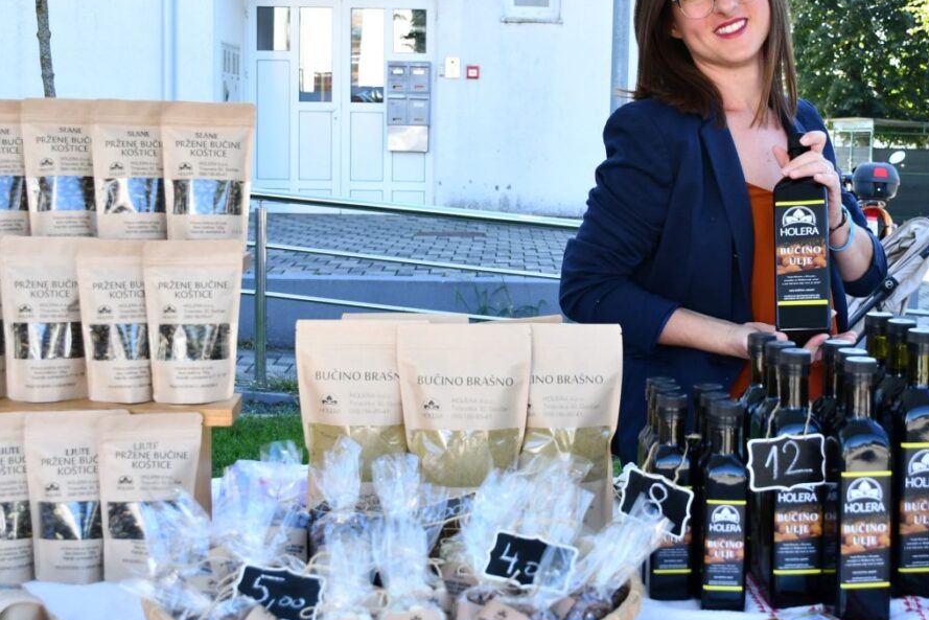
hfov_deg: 38.8
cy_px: 263
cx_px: 540
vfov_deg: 26.5
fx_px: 1316
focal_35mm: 51
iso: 400
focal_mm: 24
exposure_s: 1/250
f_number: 5.6
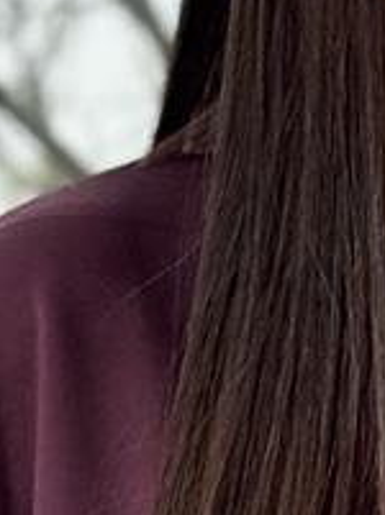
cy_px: 857
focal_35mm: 319
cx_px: 583
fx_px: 4746
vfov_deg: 6.1
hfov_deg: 4.6
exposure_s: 1/242
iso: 125
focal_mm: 6.76
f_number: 1.78
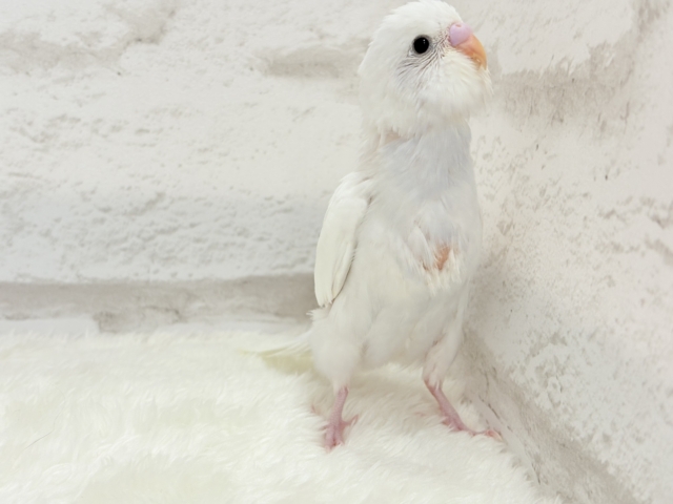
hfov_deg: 36.8
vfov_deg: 28.0
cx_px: 336
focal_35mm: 52
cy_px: 252
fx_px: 1011
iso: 40
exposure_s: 1/50
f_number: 1.6
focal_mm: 5.96
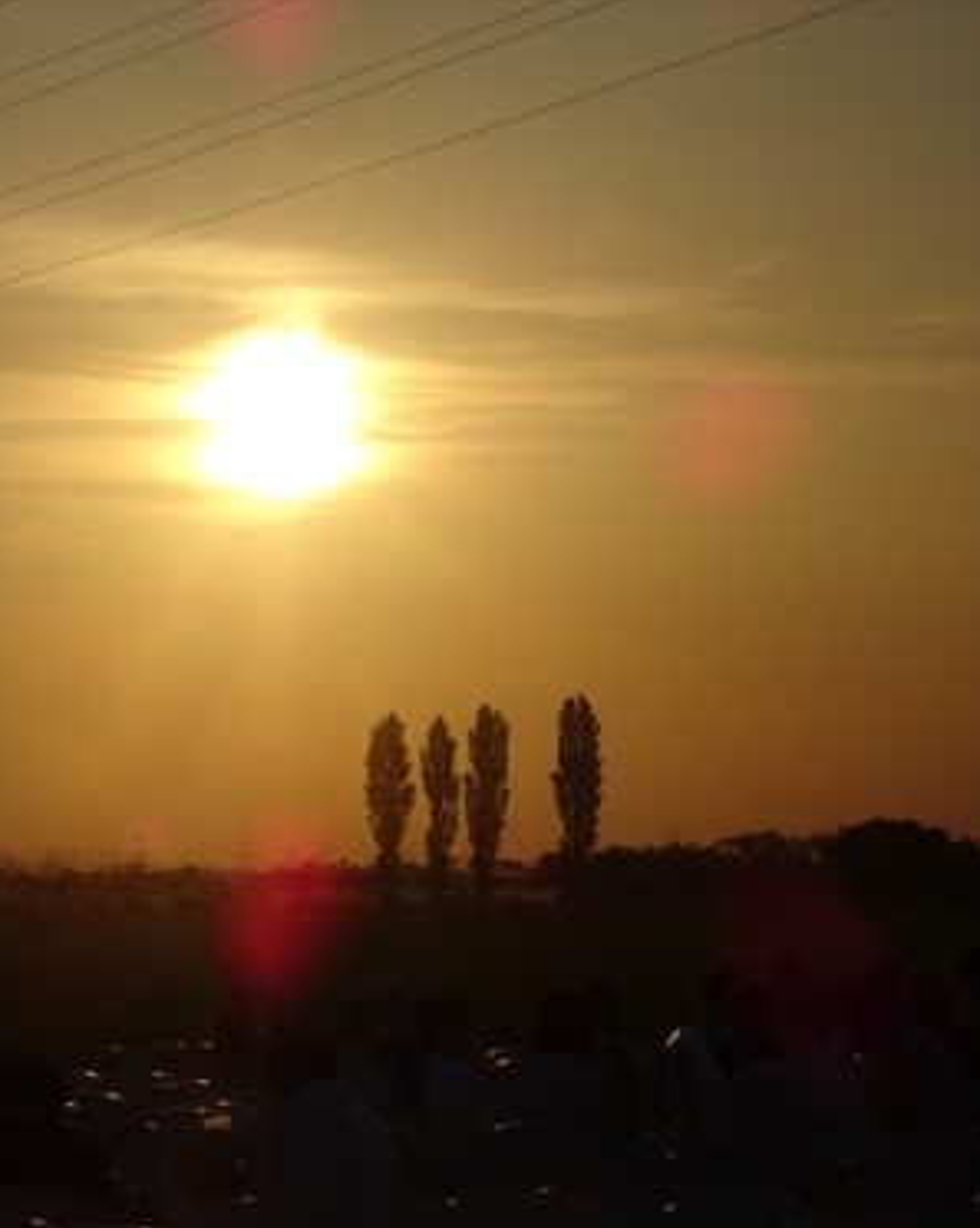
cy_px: 616
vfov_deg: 12.8
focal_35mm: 151
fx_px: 5481
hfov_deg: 10.2
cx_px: 211
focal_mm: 19.68
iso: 80
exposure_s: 1/2000
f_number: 5.6
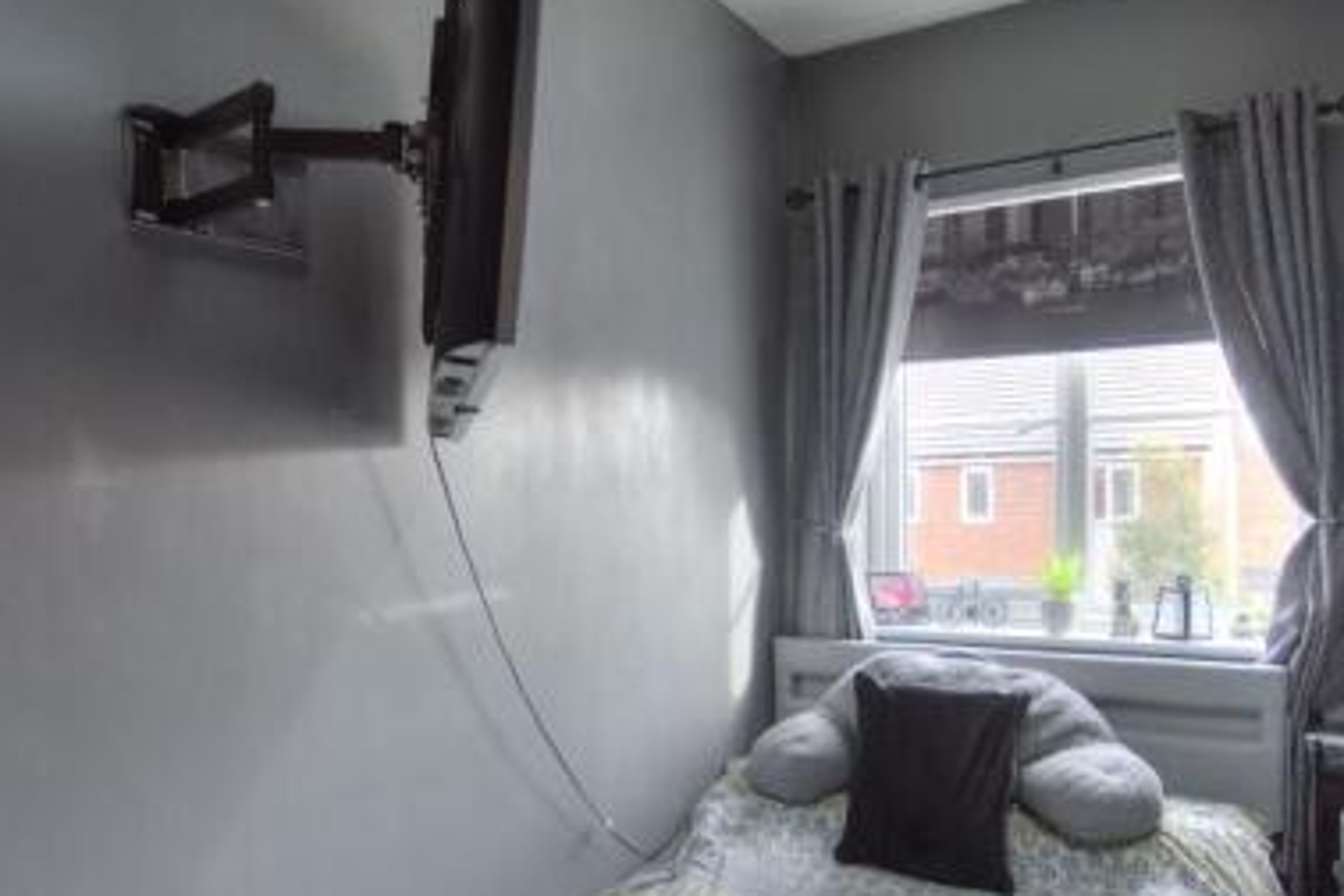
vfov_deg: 49.3
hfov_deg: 69.1
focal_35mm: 26
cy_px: 528
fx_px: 971
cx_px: 756
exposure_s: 1/30
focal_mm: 10
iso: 400
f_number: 3.5
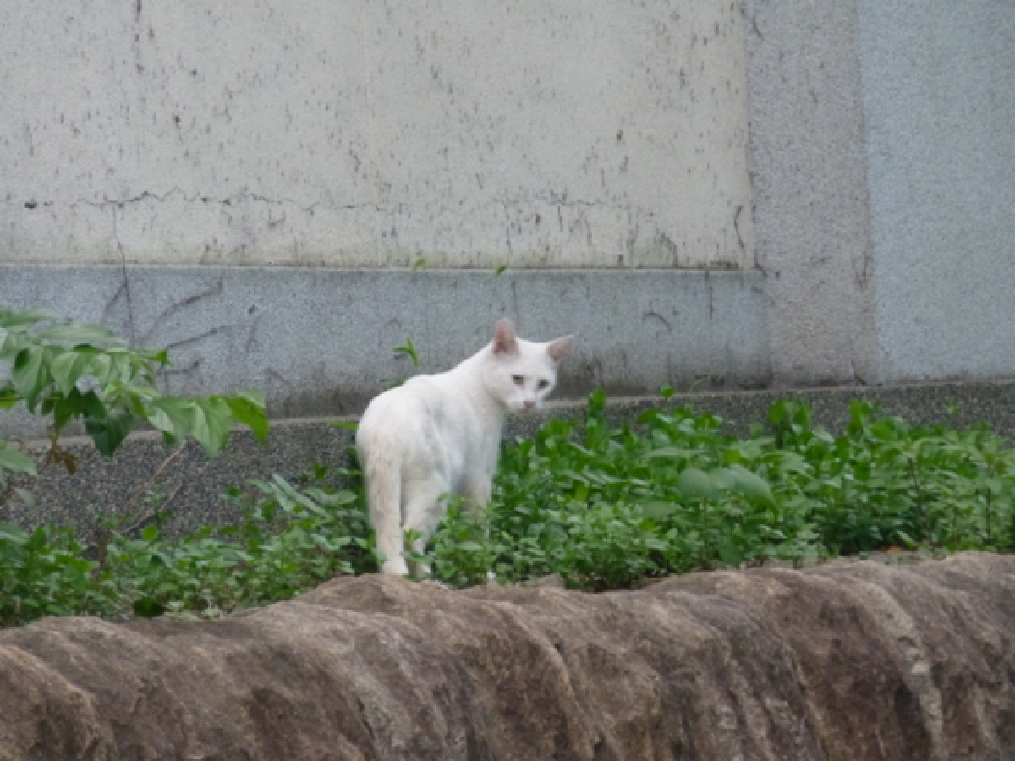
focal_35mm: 529
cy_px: 380
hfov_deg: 3.7
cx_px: 508
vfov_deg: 2.8
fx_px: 15511
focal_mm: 86
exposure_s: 1/20
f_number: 6.4
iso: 400
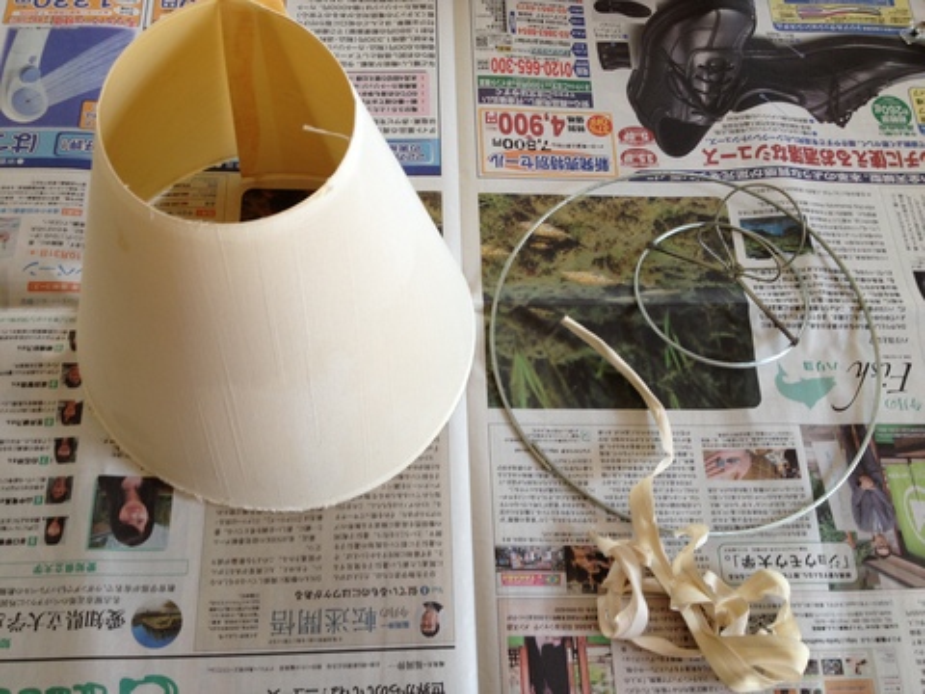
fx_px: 935
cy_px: 347
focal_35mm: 35
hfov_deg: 52.6
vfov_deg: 40.7
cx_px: 462
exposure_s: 1/20
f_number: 2.4
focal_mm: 4.28
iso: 50
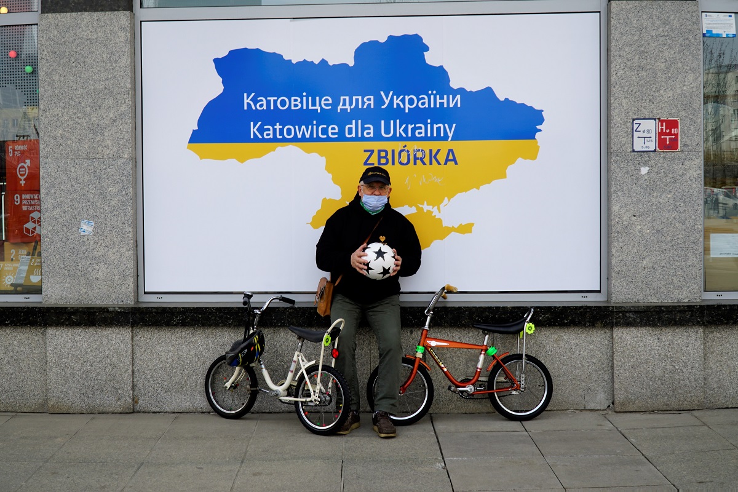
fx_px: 799
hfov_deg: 49.6
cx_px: 369
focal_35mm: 39
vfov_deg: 34.2
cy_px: 246
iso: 100
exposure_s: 1/100
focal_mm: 26
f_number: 8
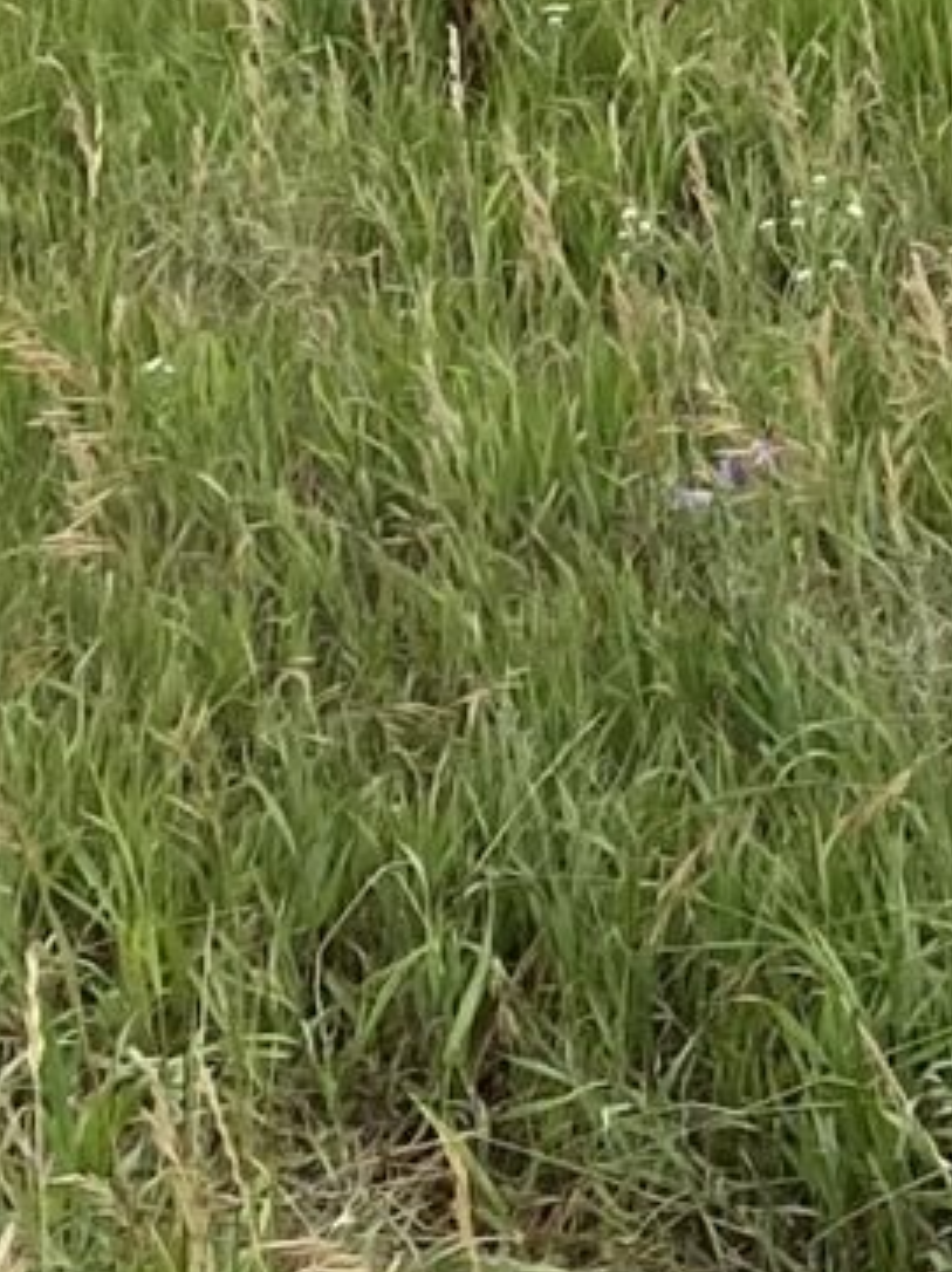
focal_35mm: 184
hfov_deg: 7.8
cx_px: 1669
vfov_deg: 9.6
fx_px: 6755
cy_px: -1715
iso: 32
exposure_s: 1/1565
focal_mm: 4.25
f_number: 1.8
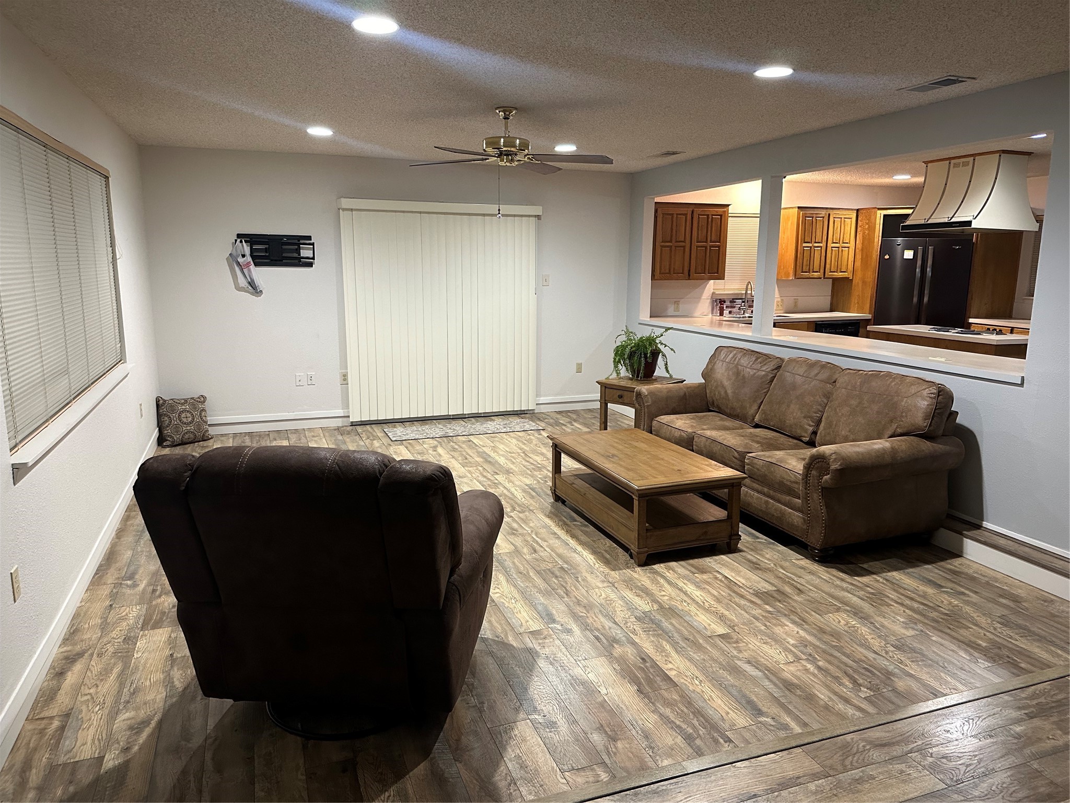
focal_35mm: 24
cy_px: 402
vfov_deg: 56.8
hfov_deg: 71.6
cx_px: 535
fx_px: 742
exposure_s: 1/60
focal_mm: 6.86
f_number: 1.78
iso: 500
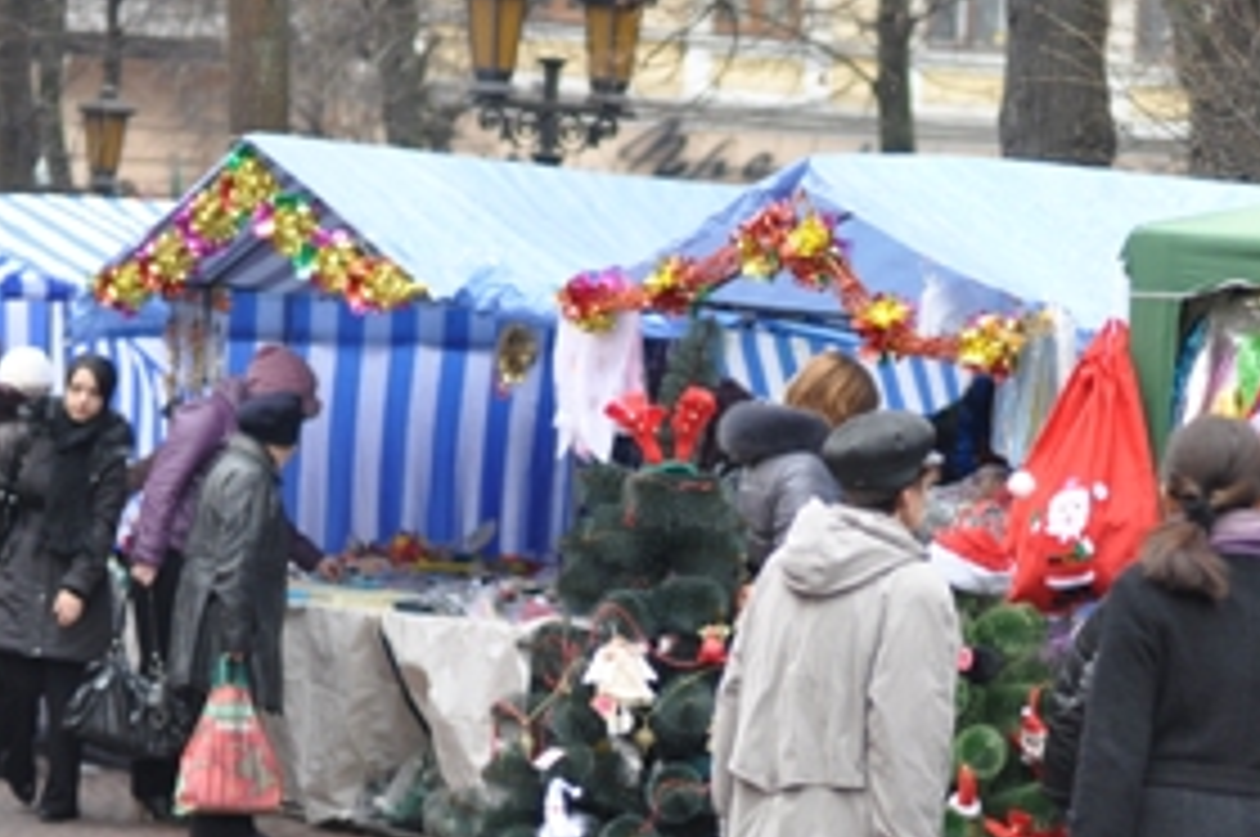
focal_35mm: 134
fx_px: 4684
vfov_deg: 10.2
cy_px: 688
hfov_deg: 15.3
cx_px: 922
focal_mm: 50
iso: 200
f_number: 2
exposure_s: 1/125
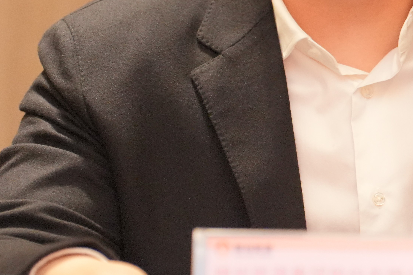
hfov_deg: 5.6
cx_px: 391
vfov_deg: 3.8
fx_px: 4199
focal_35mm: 366
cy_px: -16
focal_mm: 116
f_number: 2.8
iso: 6400
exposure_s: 1/160
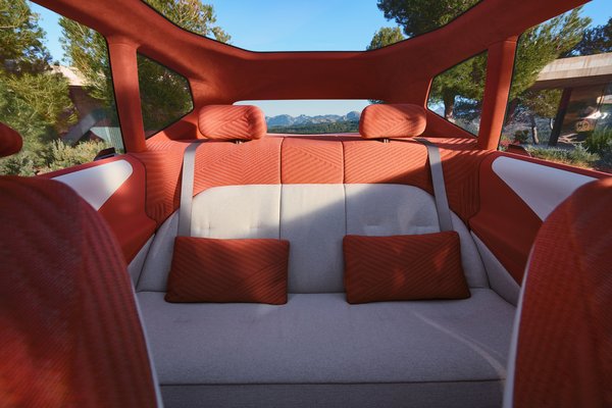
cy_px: 204
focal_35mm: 14
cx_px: 306
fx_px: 238
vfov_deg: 81.2
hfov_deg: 104.3
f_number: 7.1
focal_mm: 14
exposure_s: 1/250
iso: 400
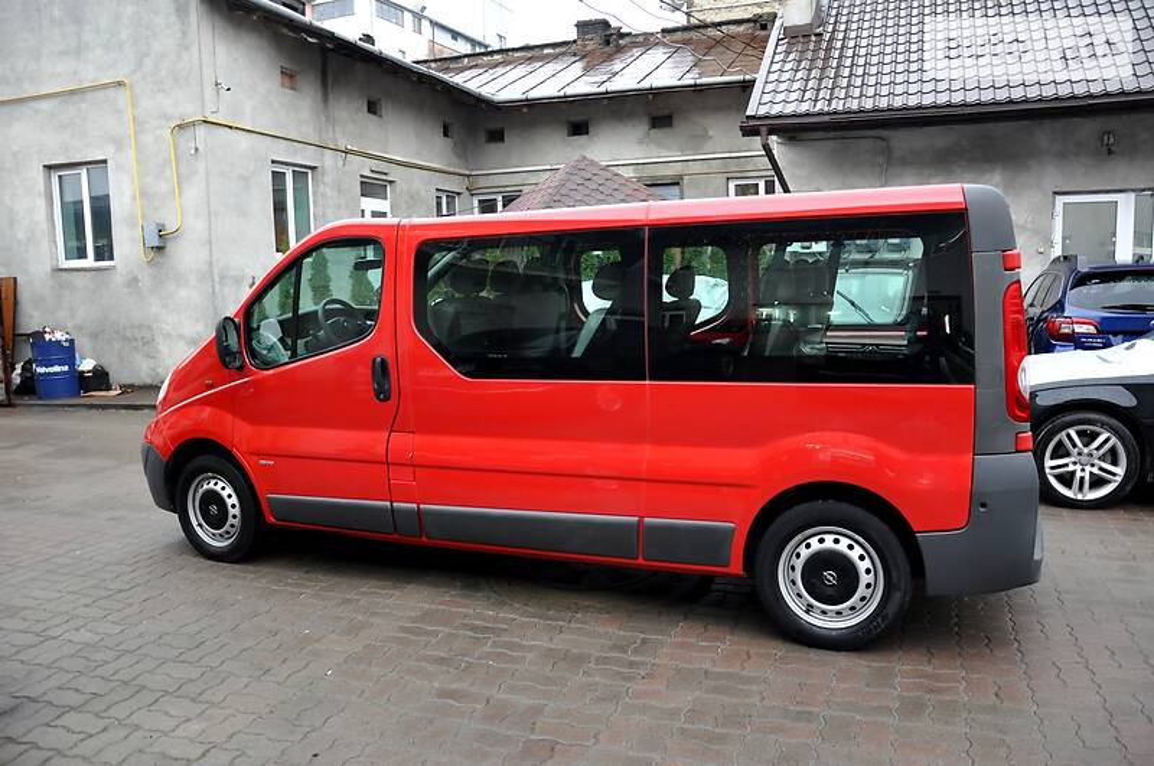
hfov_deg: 67.5
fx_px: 864
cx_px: 577
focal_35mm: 27
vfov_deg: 47.8
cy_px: 383
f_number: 3.5
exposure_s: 1/50
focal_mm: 18
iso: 800
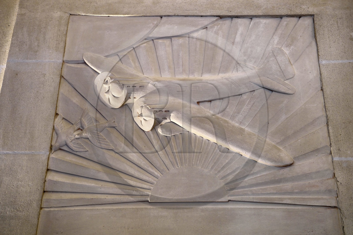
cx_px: 176
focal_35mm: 70
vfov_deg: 19.4
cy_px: 118
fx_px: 686
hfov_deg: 28.9
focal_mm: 70
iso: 800
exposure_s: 1/50
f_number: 6.3
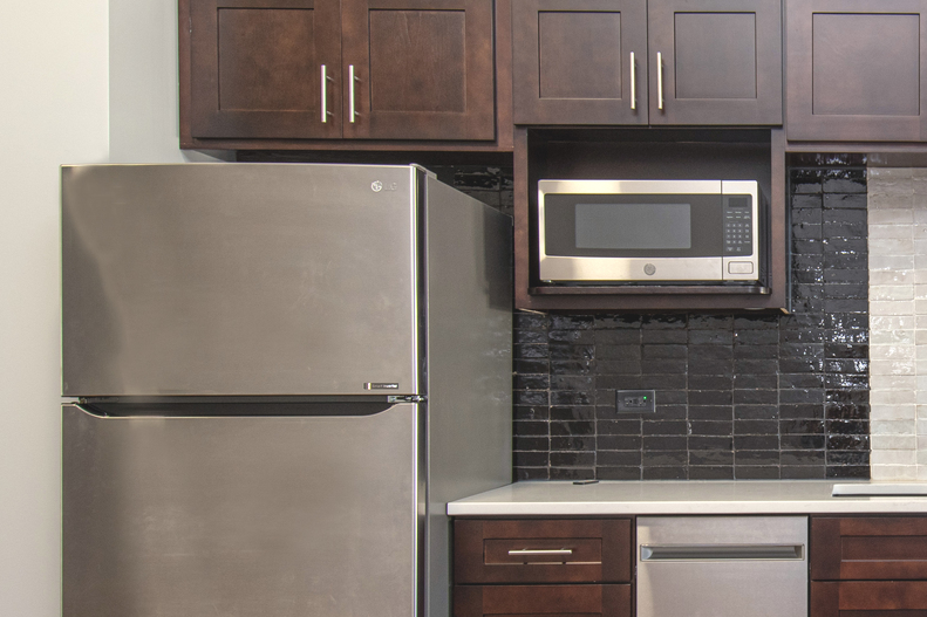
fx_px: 1107
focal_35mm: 43
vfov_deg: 31.0
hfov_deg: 40.8
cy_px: 396
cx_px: 886
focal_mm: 14
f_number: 8
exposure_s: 1/6
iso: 250
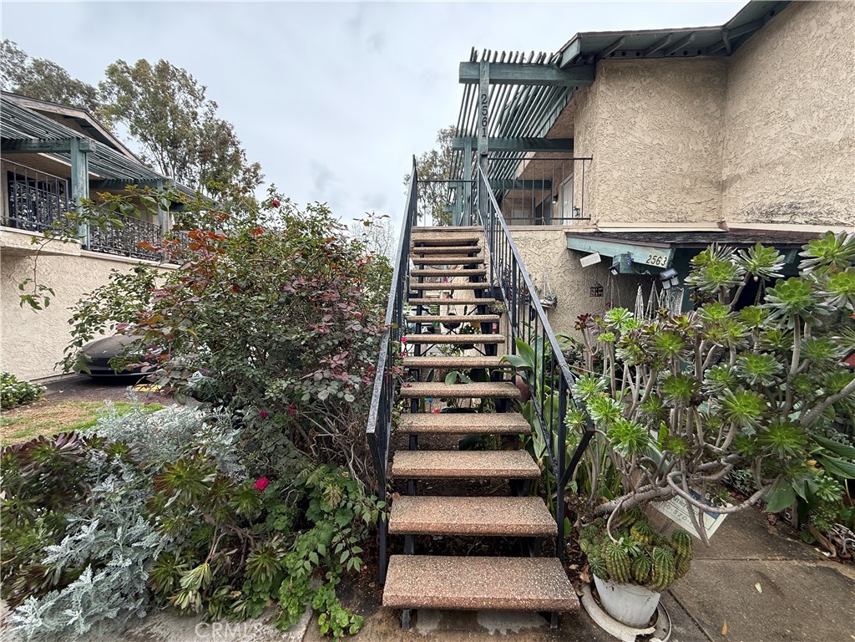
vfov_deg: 85.7
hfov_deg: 102.1
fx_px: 346
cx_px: 428
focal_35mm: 14
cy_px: 321
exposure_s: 1/266
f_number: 2.2
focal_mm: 2.22
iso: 64
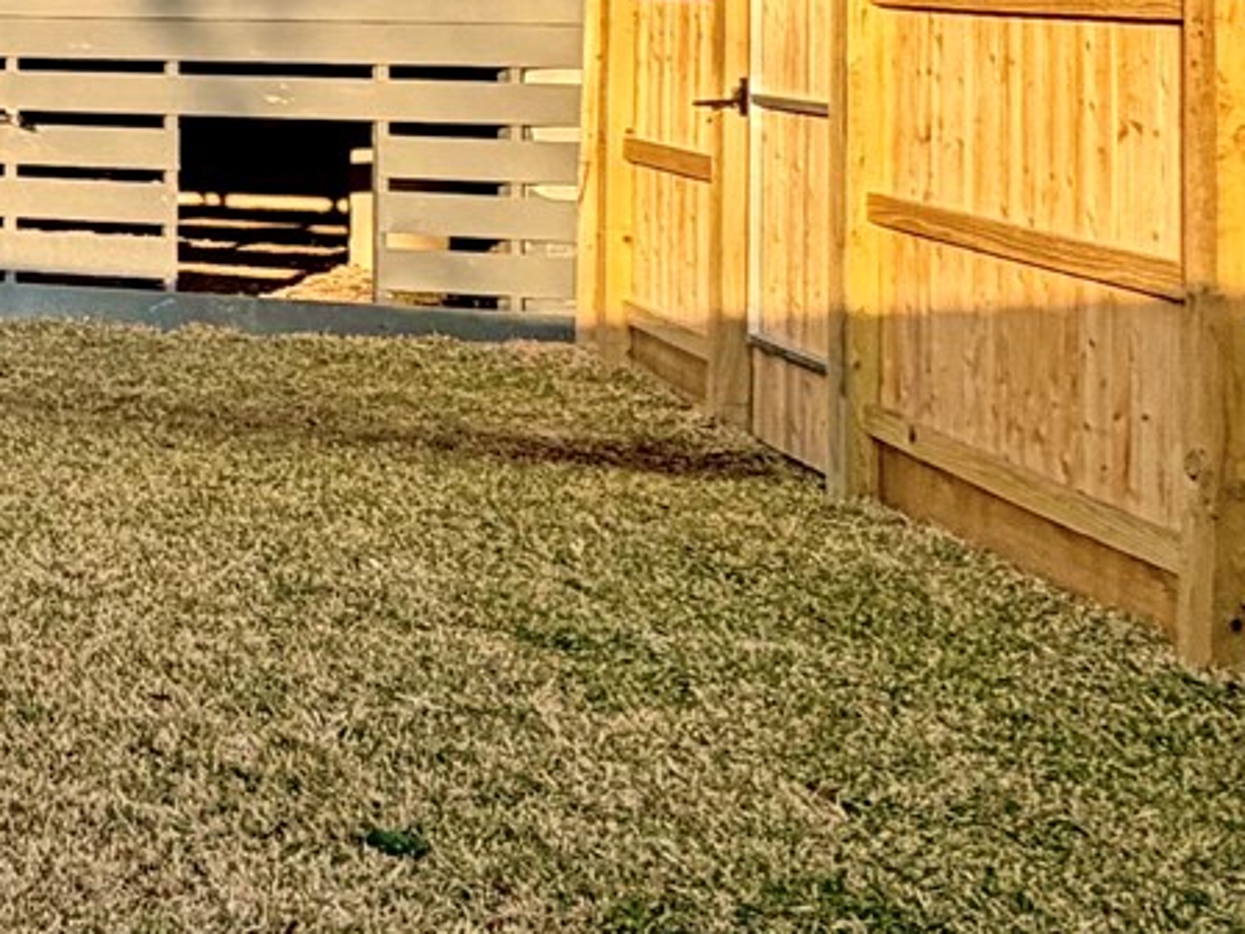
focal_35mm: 64
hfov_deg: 18.7
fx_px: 2302
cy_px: -50
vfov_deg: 21.9
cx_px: -1262
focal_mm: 2.22
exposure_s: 1/502
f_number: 2.2
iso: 40
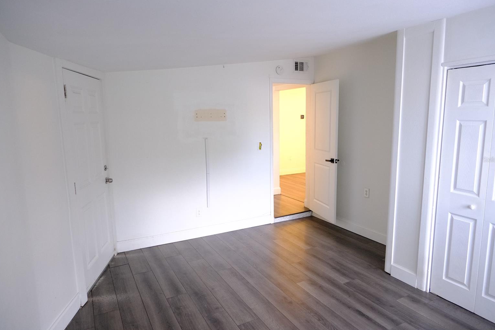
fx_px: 330
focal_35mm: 24
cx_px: 253
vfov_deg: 53.1
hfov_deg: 73.7
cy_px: 160
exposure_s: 1/100
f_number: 3.5
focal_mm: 15
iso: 2500
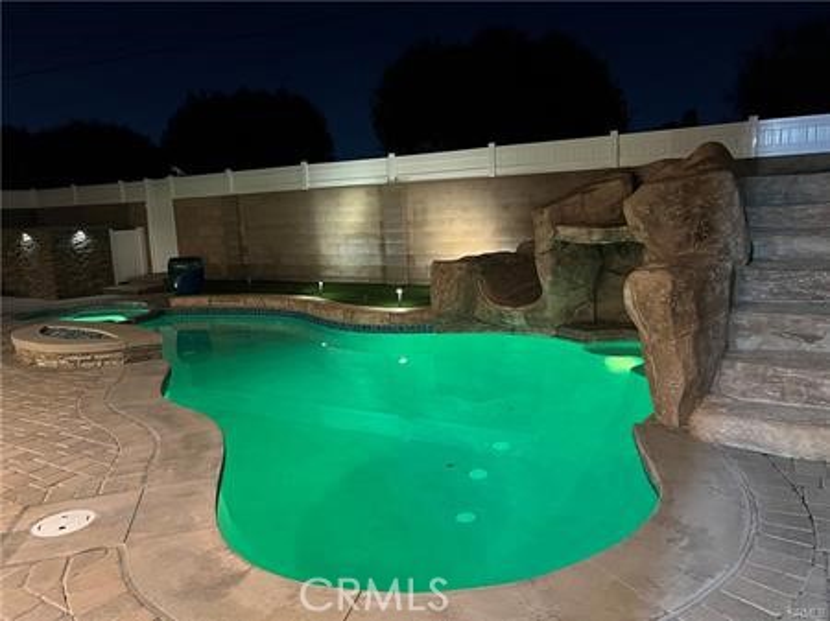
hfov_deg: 67.3
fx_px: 623
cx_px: 415
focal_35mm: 26
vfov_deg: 53.0
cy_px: 310
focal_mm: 5.7
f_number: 1.5
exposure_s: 1/30
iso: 640
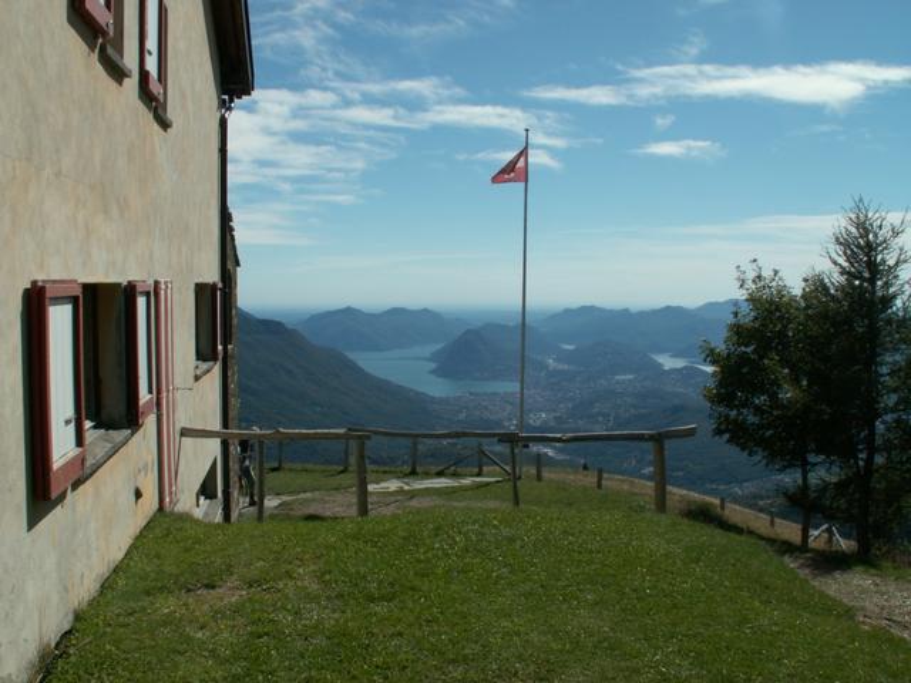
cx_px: 456
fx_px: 921
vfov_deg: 40.7
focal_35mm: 35
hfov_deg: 52.6
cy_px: 342
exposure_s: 1/320
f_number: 8
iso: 50
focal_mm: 5.86
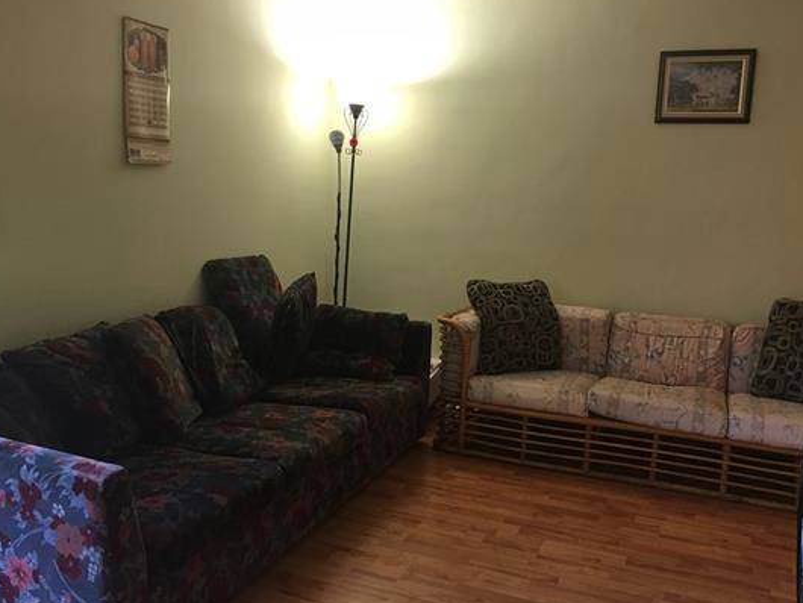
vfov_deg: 40.7
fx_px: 812
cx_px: 373
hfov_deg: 52.6
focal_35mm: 35
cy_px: 295
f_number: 2.2
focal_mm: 4.15
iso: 40
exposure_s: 1/15
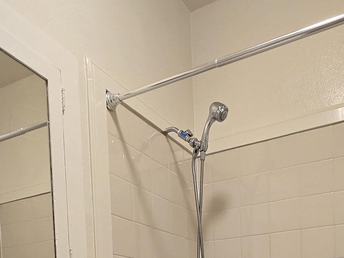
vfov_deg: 31.0
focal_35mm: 37
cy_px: 327
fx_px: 368
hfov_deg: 50.1
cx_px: 181
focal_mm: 2.2
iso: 200
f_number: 2.2
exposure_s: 1/60
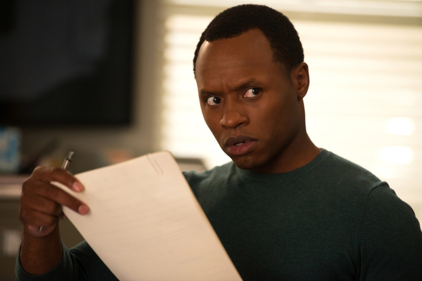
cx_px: 211
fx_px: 2344
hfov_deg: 10.3
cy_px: 140
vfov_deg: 6.9
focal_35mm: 200
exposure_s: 1/80
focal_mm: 200
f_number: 2.8
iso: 2500
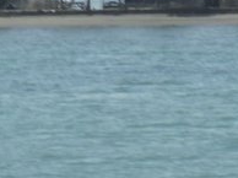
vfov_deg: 3.2
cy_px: -82
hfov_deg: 4.3
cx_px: 115
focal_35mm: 467
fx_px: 3207
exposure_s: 1/100
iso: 100
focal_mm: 18.6
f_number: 14.7
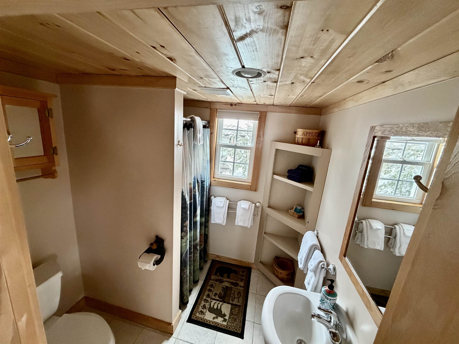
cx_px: 230
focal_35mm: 14
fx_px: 186
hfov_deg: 102.1
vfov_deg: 85.7
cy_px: 172
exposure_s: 1/60
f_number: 2.2
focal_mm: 2.22
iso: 800
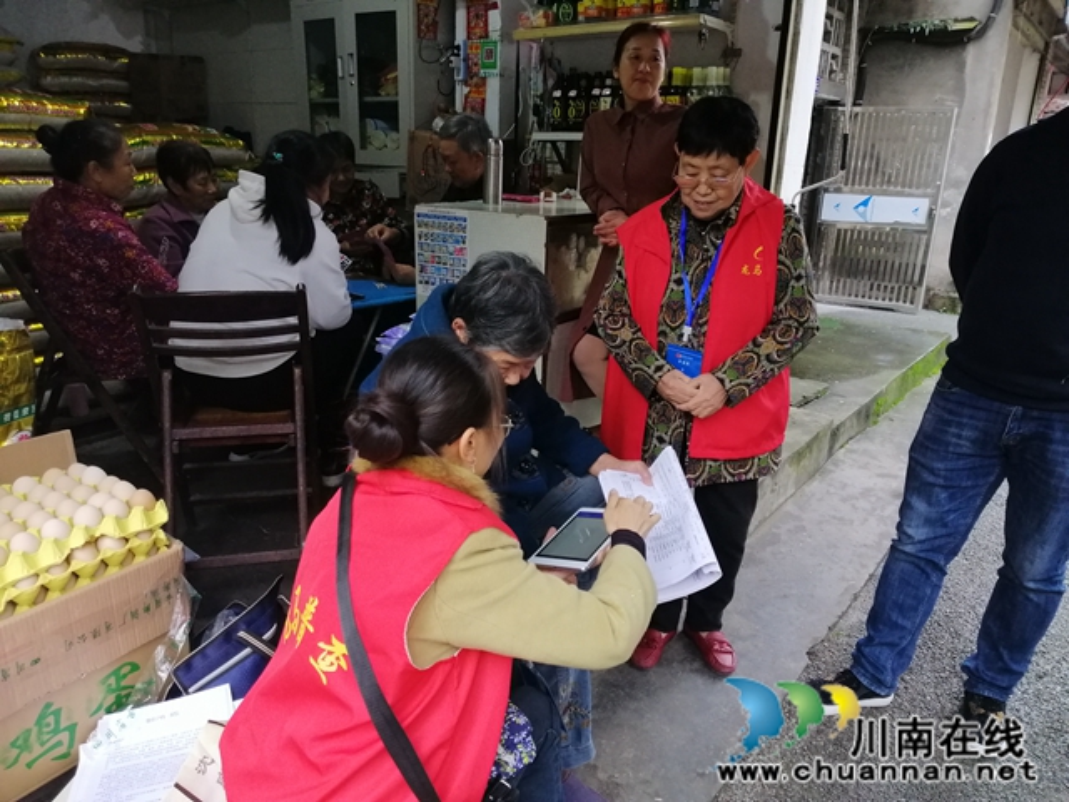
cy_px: 401
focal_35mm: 26
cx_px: 534
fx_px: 803
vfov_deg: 53.1
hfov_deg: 67.3
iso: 200
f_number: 2.2
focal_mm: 3.81
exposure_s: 1/100
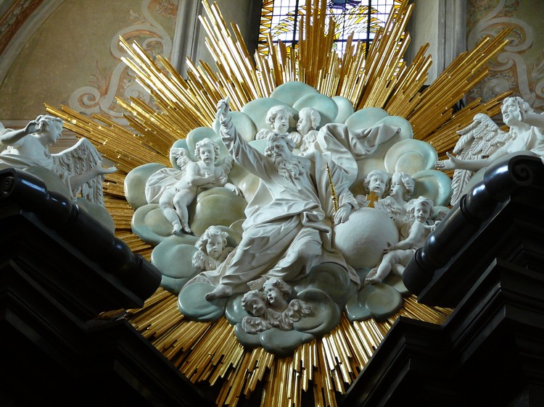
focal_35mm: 113
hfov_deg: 17.4
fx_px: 1775
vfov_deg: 13.1
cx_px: 272
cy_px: 204
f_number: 3.6
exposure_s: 1/25
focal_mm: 23.8
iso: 200
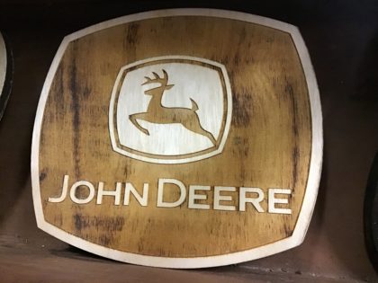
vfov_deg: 45.4
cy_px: 142
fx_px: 339
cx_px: 189
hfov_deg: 58.4
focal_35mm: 31
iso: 200
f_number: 2.4
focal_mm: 3.3
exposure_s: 1/25
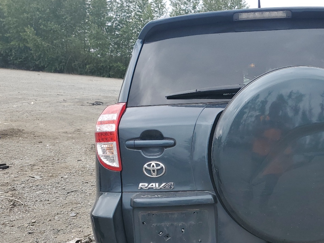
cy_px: 179
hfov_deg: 41.2
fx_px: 412
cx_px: 257
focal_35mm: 44
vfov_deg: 32.3
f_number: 1.5
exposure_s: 1/714
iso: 50
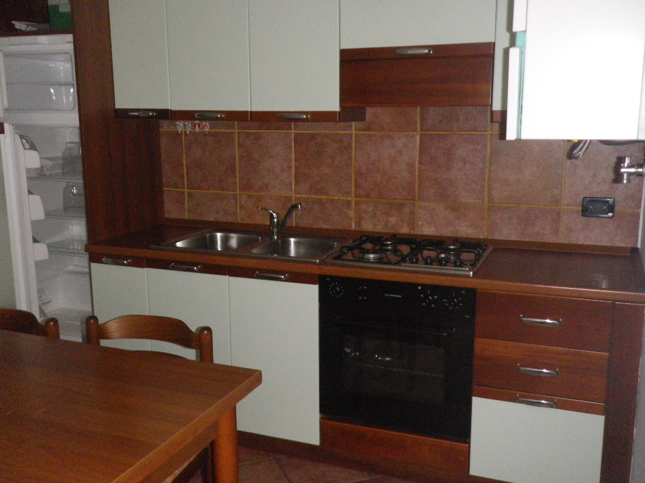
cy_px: 242
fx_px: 652
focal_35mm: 35
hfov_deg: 52.6
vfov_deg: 40.7
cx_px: 322
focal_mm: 6.2
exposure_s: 1/60
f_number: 3.8
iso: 400
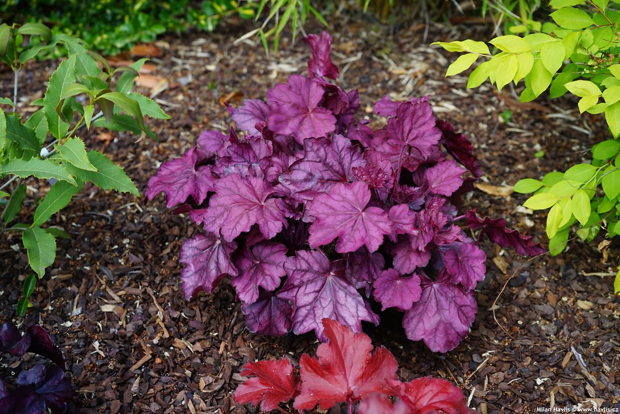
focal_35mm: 42
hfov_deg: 46.4
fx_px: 723
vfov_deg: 31.9
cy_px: 207
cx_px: 310
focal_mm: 42
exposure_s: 1/60
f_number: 5.6
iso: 100
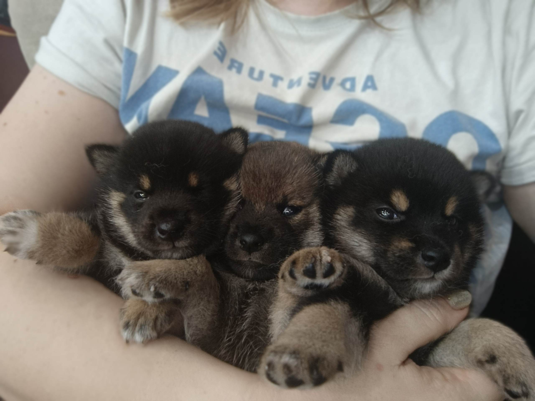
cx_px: 268
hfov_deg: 71.6
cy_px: 200
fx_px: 371
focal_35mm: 24
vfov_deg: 56.8
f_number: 2.45
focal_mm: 3.24
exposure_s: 1/25.1
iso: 194
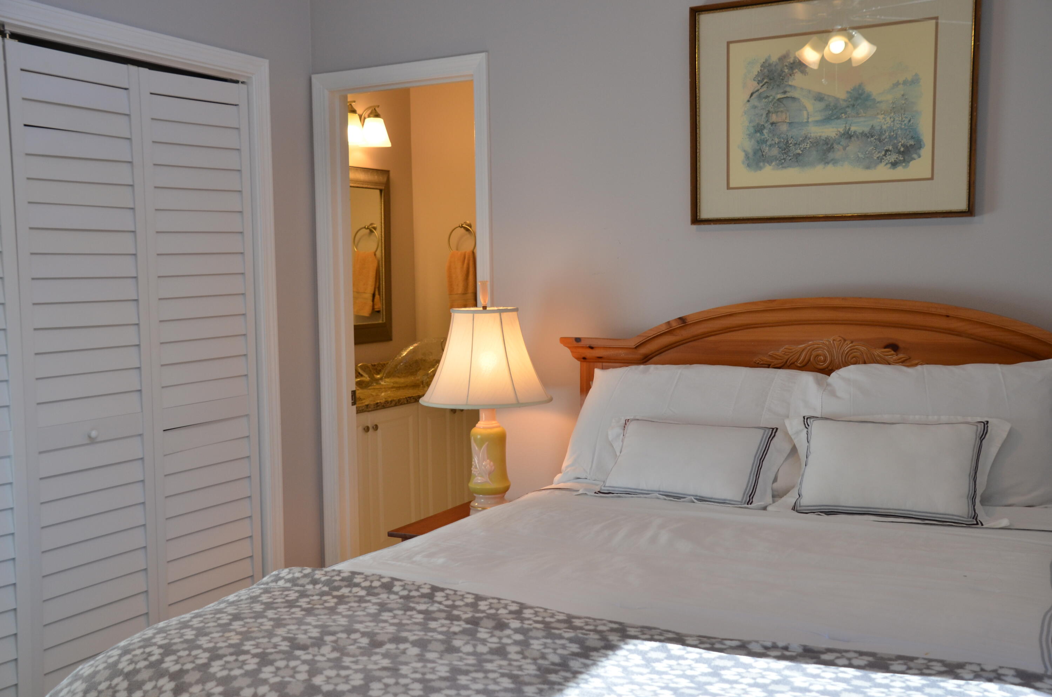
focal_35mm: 39
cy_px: 348
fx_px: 1137
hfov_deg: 49.6
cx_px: 526
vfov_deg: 34.1
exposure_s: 1/125
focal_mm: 26
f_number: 5.6
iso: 400
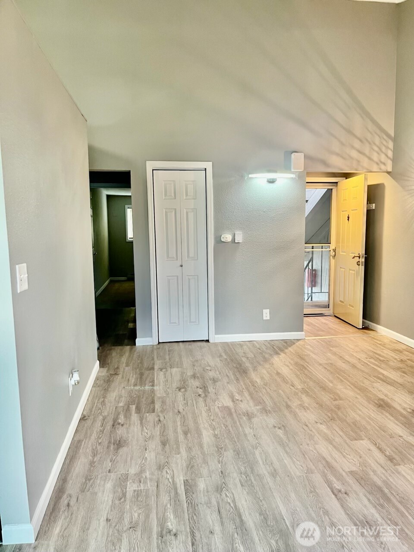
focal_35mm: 26
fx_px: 415
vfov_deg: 67.3
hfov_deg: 53.1
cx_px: 207
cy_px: 276
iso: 320
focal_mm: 5.1
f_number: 1.6
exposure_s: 1/60
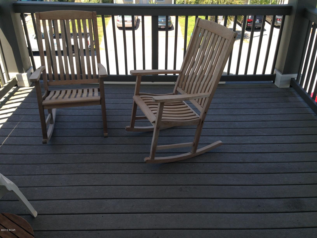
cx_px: 158
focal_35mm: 33
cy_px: 119
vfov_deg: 42.9
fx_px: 302
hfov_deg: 55.4
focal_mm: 4.12
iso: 50
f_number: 2.4
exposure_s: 1/427
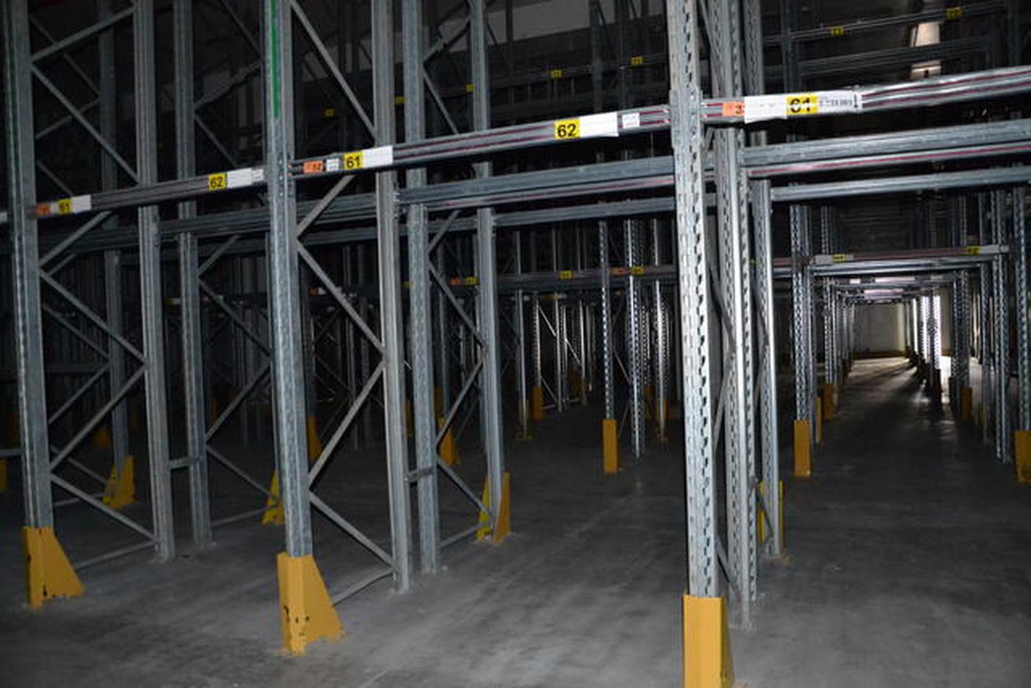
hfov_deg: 67.4
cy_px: 344
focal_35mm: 27
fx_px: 773
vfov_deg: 48.0
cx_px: 516
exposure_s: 1/60
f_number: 3.5
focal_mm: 18
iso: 3200
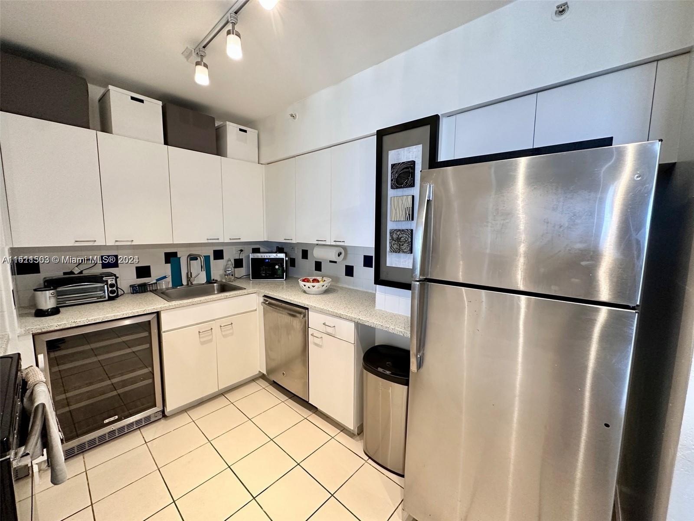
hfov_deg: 102.1
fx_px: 281
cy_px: 260
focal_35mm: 14
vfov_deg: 85.7
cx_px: 347
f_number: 2.2
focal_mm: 2.22
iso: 320
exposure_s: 1/120
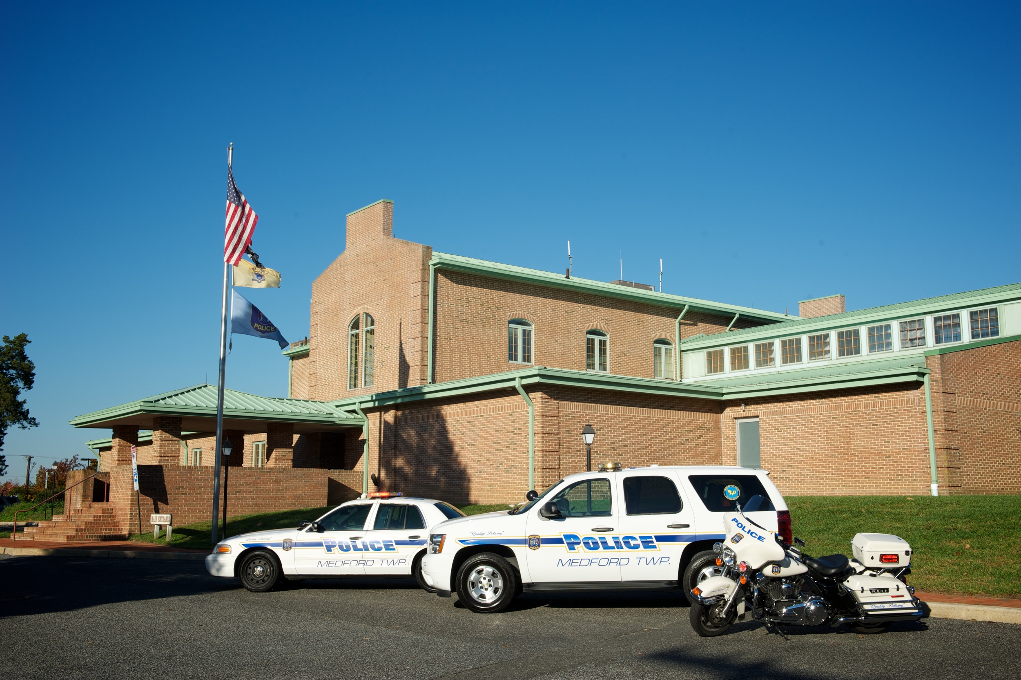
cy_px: 340
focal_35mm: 38
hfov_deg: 50.7
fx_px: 1077
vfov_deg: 35.0
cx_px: 510
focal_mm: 38
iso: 200
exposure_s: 1/250
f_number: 11
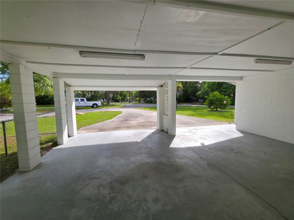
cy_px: 110
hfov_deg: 106.2
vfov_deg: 89.9
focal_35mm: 13
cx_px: 147
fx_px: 110
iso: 20
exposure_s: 1/2500
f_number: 1.9
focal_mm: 2.2
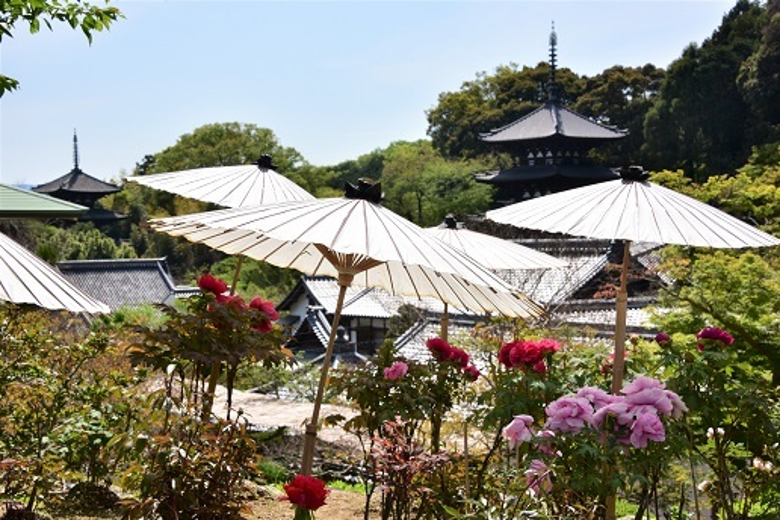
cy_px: 260
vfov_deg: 19.5
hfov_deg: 28.8
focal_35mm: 70
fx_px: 1517
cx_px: 390
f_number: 18
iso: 100
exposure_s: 1/125
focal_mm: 70
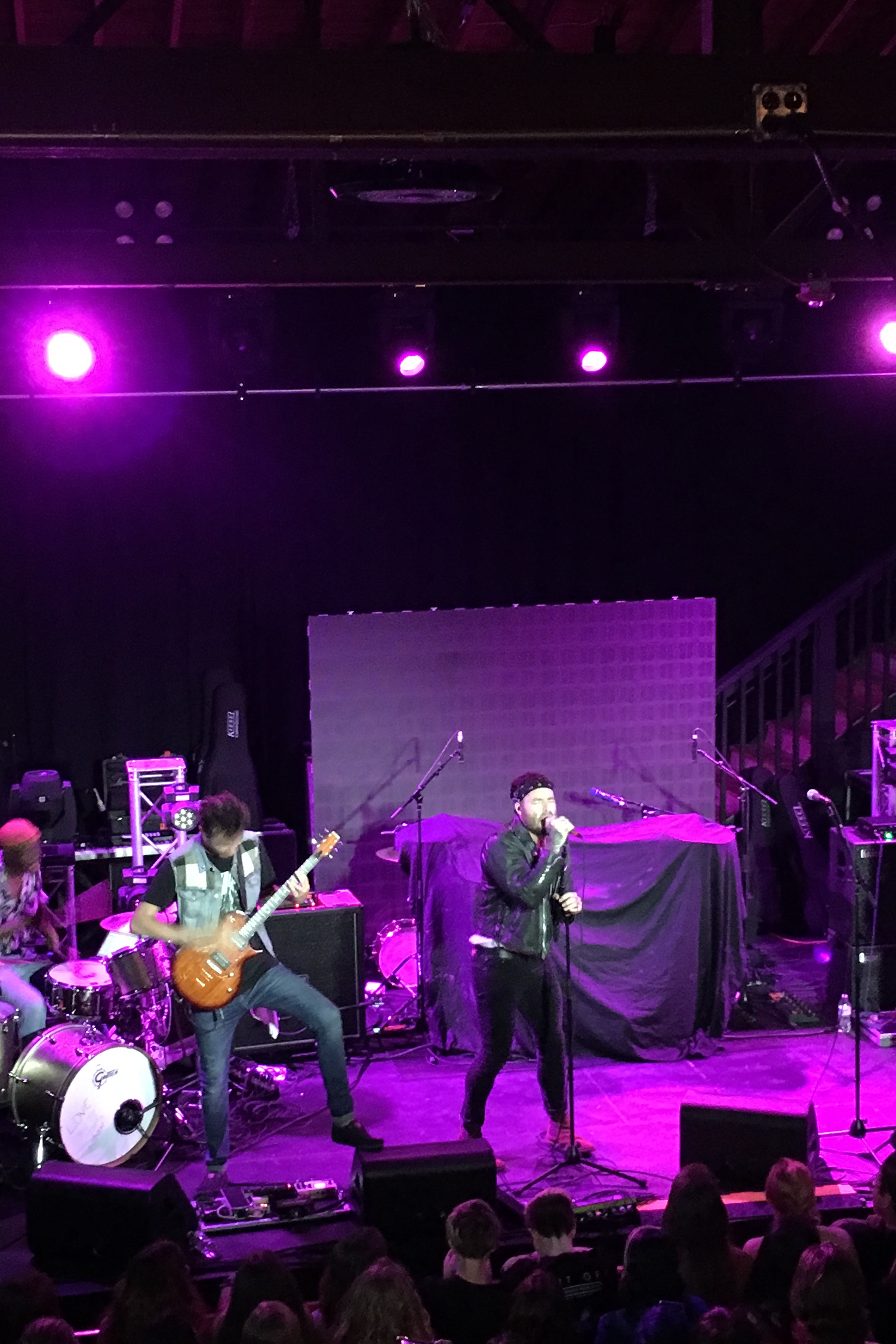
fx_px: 2016
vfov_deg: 36.9
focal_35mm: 54
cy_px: 660
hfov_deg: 25.1
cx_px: 457
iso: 400
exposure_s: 1/15
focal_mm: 4.15
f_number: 2.2
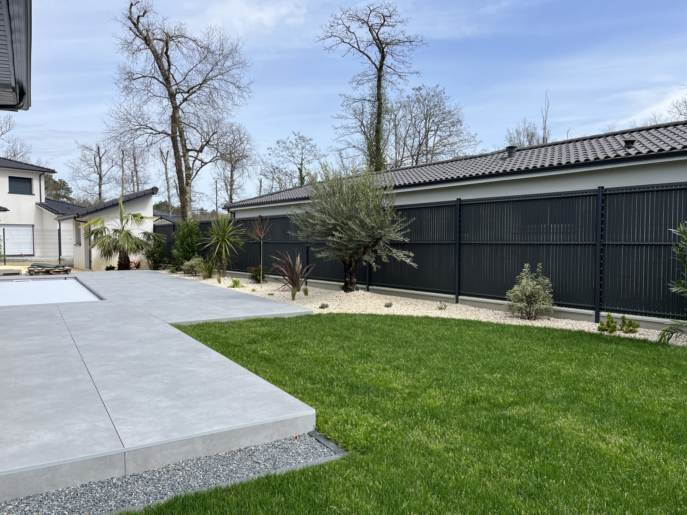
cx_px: 344
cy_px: 258
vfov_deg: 53.1
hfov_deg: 67.3
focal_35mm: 26
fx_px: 516
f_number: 1.6
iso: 50
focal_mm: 5.1
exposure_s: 1/3049
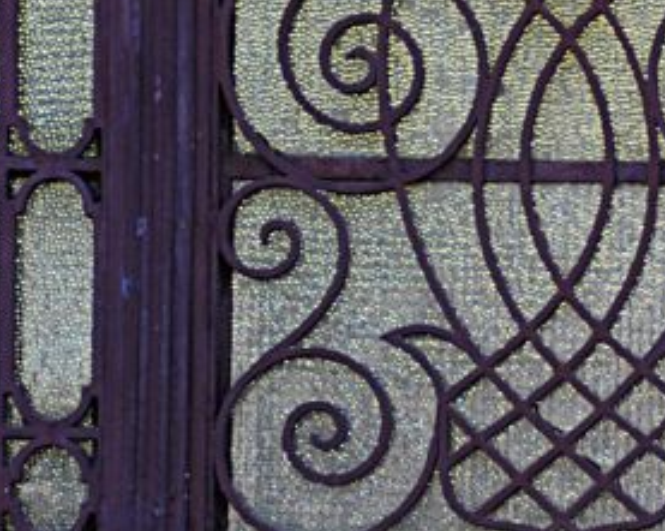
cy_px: 511
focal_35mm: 344
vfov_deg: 4.5
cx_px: 1042
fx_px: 6763
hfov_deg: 5.6
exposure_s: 1/125
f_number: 5.3
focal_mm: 66
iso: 200
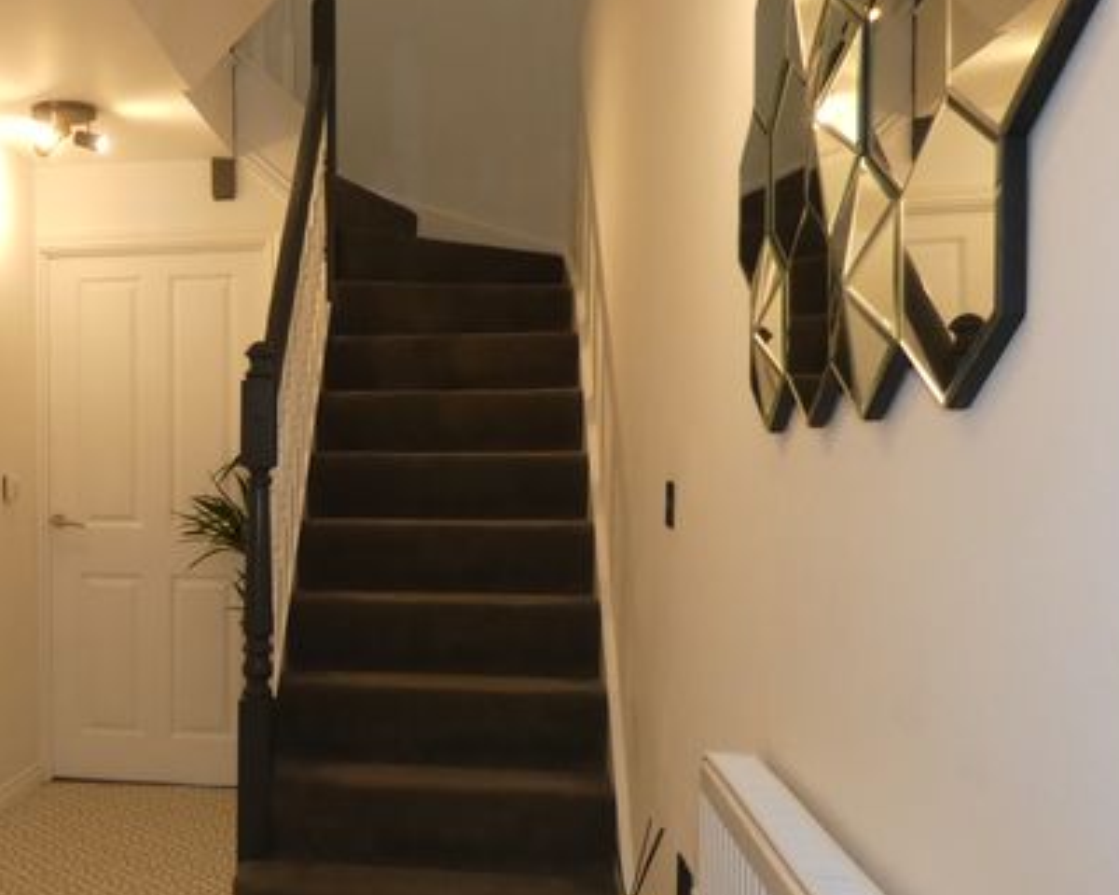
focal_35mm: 39
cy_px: 548
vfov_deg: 38.0
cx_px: 215
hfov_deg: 44.4
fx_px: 1292
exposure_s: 1/60
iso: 320
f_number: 2.8
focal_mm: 3.6
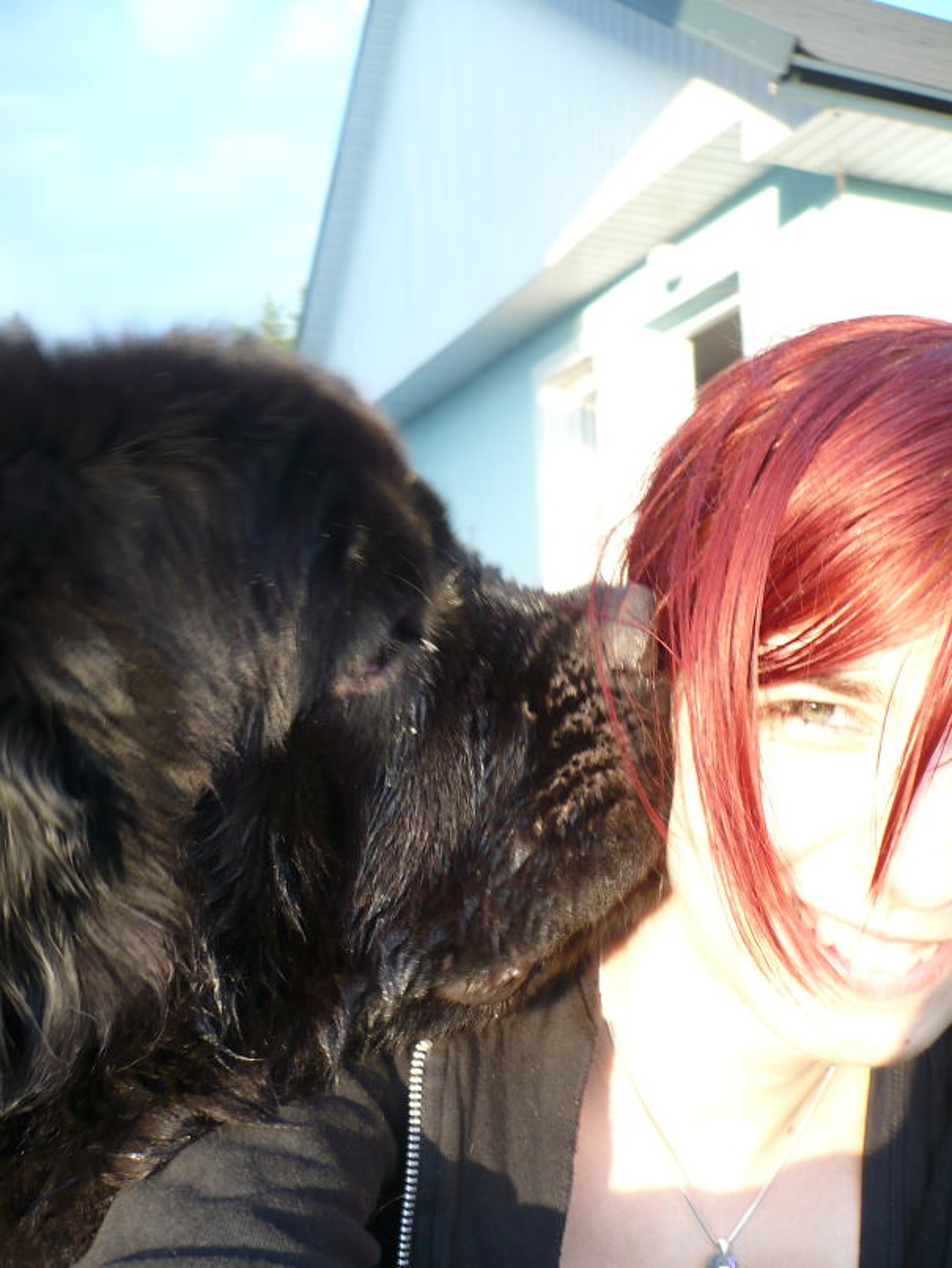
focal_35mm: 35
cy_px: 634
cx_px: 476
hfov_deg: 40.7
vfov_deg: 52.6
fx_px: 1283
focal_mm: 5.8
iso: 100
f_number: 2.8
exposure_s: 1/80
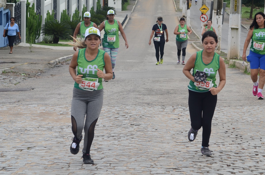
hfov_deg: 14.4
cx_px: 132
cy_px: 88
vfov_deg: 9.6
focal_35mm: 142
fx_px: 1046
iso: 500
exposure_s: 1/400
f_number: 8
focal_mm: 95
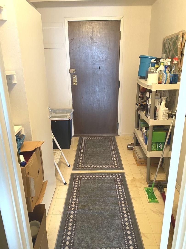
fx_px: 186
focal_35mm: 26
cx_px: 93
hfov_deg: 53.1
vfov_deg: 67.3
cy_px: 124
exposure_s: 1/40
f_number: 1.8
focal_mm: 4.25
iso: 400
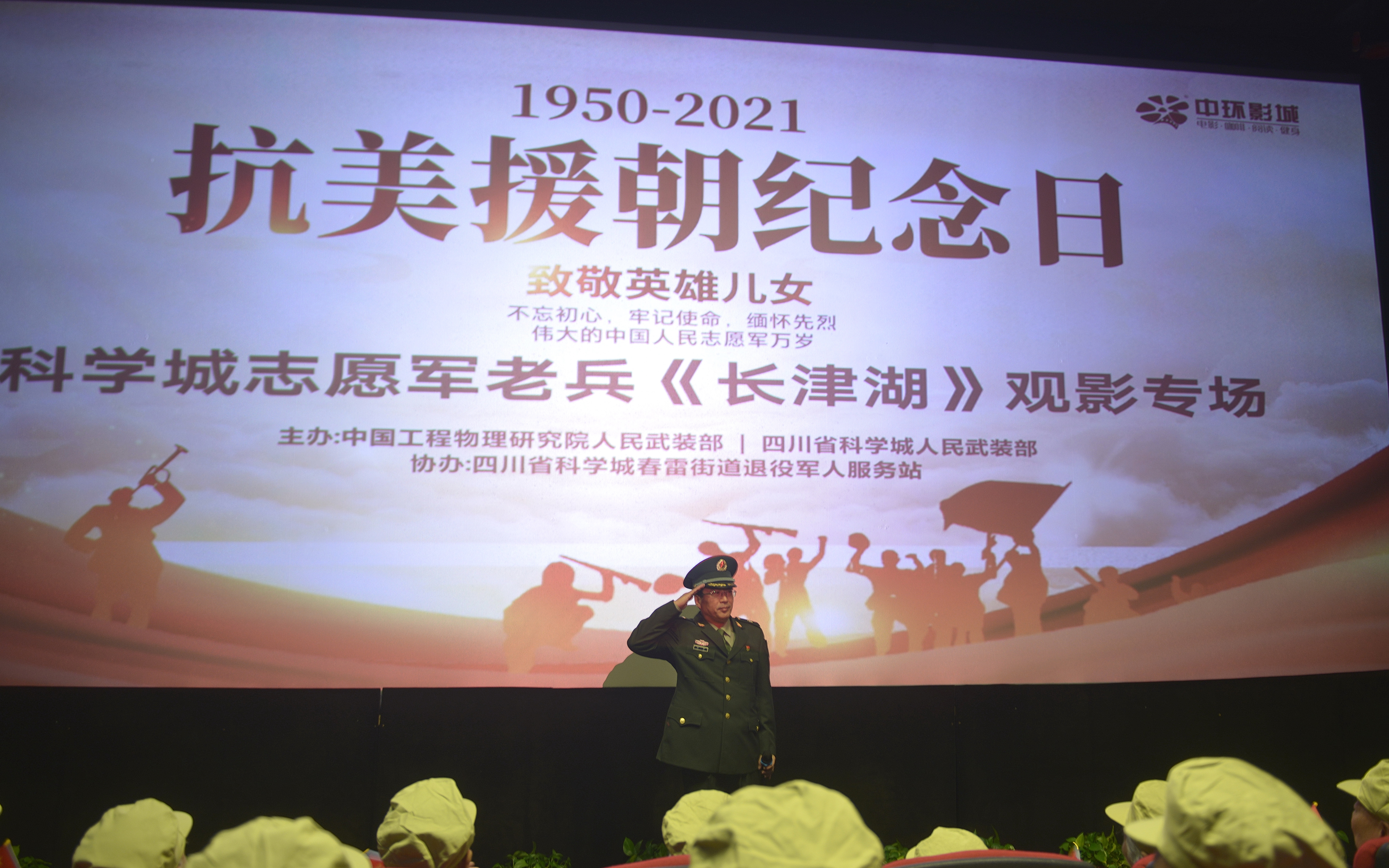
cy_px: 464
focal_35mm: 27
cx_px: 710
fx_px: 1022
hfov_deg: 68.4
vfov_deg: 46.0
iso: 200
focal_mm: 24
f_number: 2.8
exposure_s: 1/20
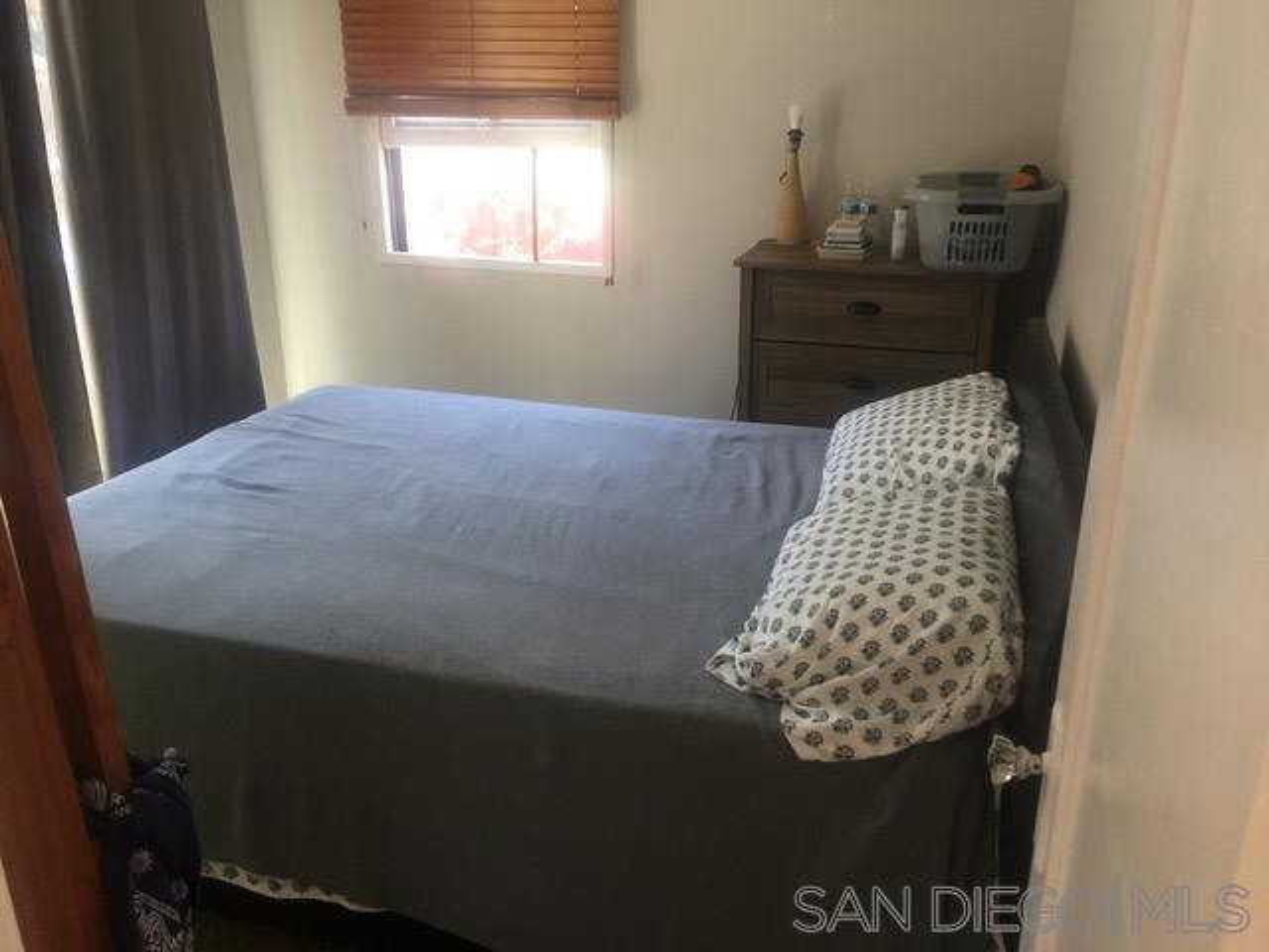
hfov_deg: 61.7
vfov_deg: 48.2
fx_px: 1063
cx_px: 634
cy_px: 476
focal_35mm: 29
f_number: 2.2
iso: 40
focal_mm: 4.15
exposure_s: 1/15
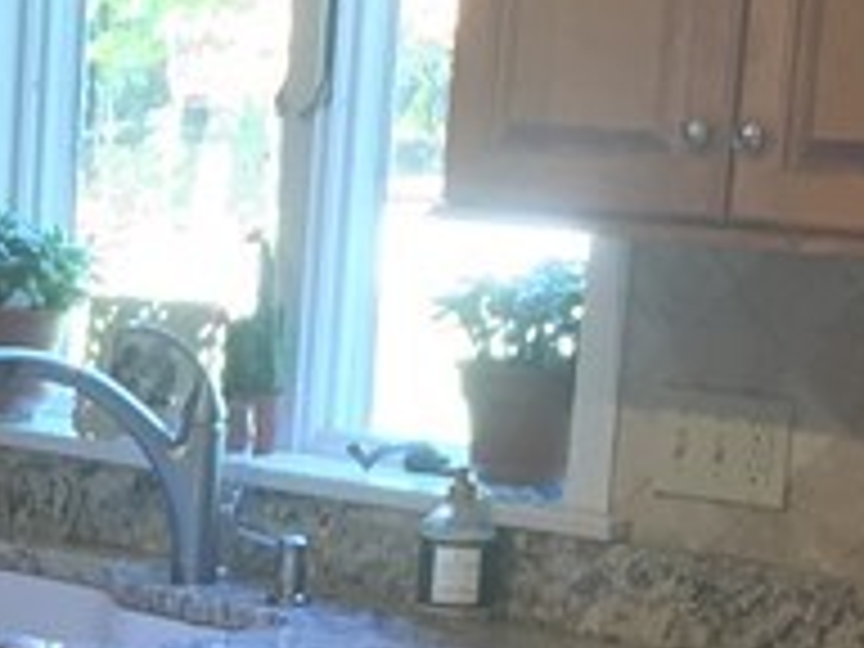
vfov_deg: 9.5
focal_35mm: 155
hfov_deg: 11.8
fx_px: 3869
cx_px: -662
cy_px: 765
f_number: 2.2
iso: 125
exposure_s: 1/30
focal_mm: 4.15
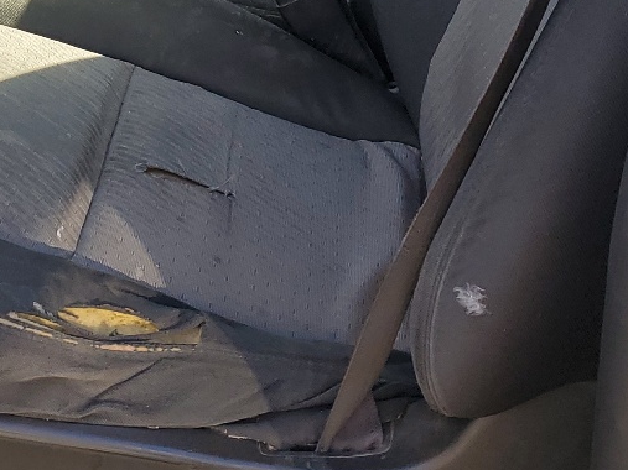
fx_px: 1487
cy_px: -126
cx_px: -7
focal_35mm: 82
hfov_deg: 22.8
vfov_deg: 17.0
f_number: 1.5
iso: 50
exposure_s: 1/435
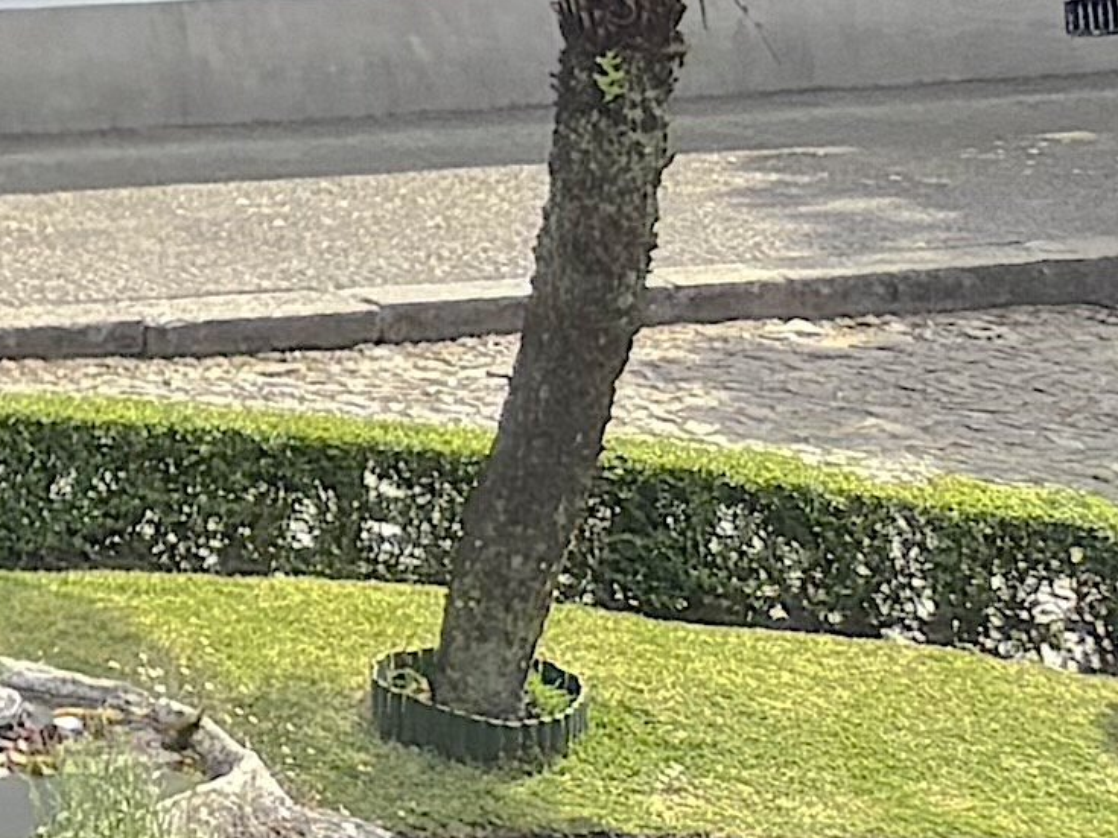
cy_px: -1208
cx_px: -3152
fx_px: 6523
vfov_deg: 6.9
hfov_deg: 7.4
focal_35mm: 202
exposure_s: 1/1783
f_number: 1.6
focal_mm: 5.96
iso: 50
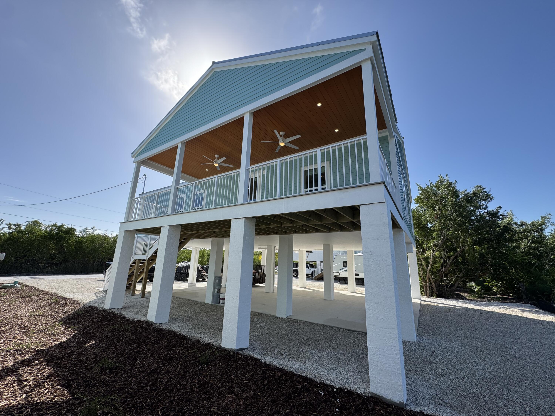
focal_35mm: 14
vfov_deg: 85.7
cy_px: 208
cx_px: 278
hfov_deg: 102.1
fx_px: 224
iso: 50
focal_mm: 2.22
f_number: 2.2
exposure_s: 1/1236
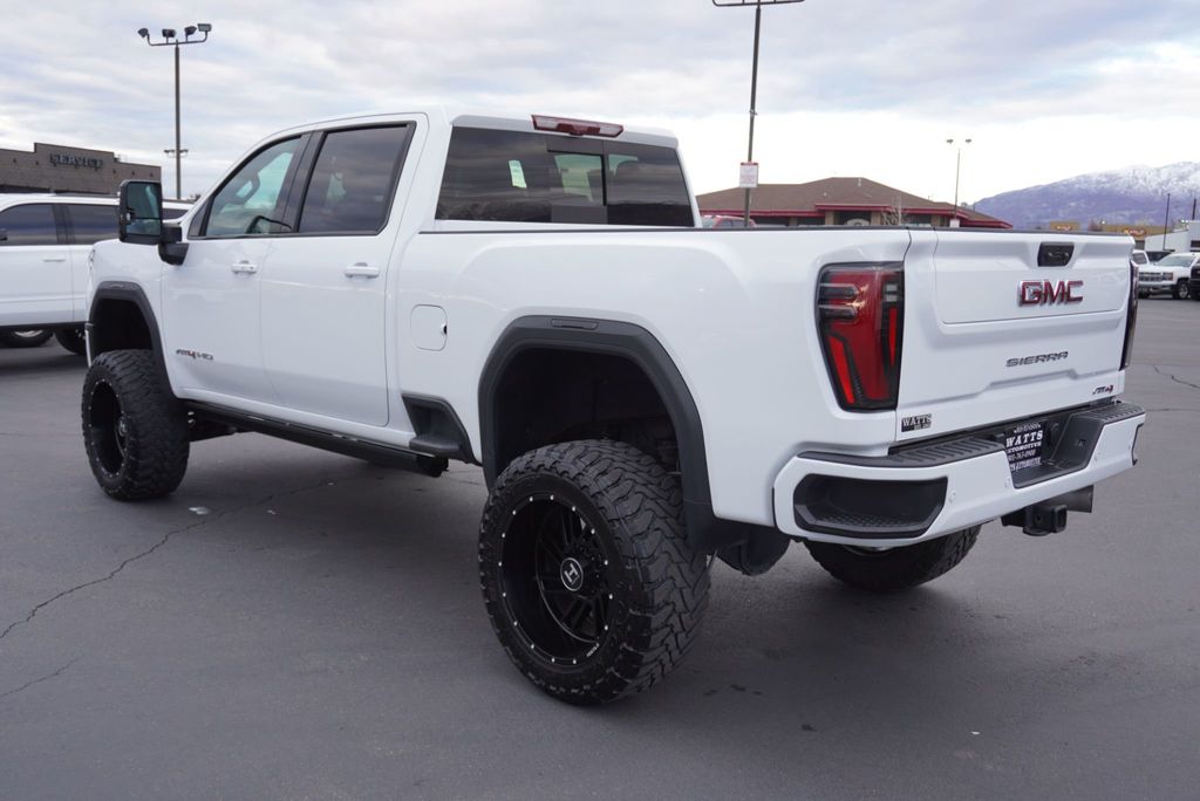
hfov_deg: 55.1
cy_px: 400
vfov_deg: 38.4
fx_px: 1151
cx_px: 600
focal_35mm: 34
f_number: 4
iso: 125
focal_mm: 23
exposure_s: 1/60
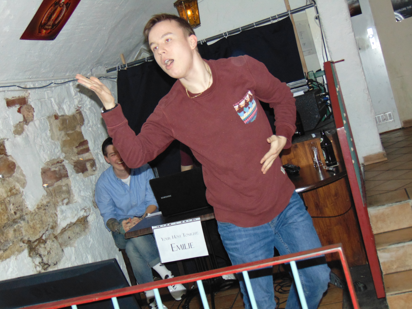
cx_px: 206
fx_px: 595
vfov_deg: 29.1
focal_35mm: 50
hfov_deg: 38.2
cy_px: 154
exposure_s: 1/60
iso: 320
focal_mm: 9
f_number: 3.5
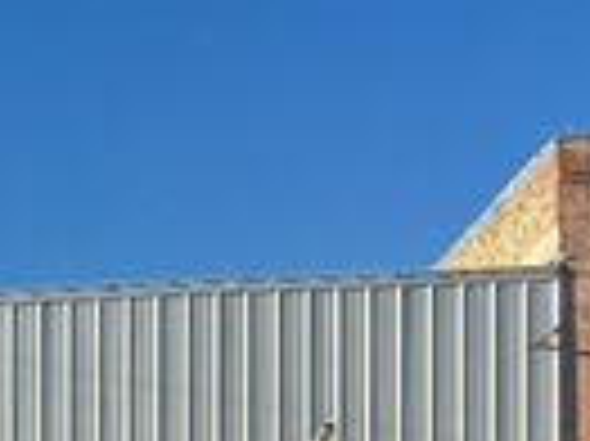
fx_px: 1686
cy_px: 673
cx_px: -212
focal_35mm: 99
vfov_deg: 13.9
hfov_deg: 18.3
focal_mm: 5.96
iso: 50
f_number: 1.6
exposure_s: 1/1845
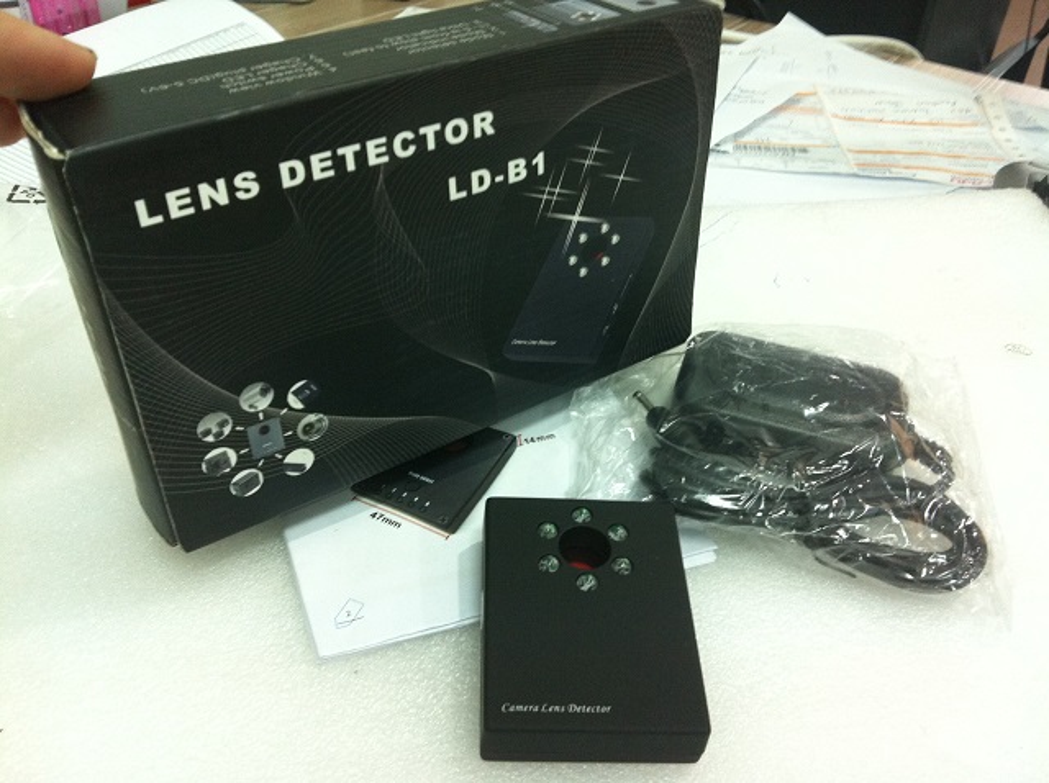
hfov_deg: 52.7
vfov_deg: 40.6
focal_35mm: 35
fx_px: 1059
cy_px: 392
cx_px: 524
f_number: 2.8
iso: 125
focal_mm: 3.85
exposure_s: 1/15
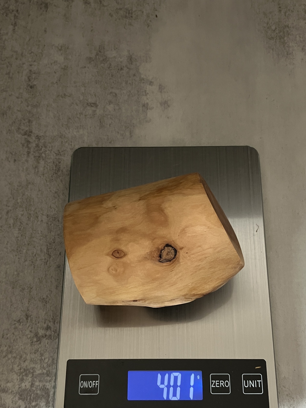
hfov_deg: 36.0
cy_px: 280
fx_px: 471
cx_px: 157
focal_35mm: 40
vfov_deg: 45.9
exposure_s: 1/60
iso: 200
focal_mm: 3.99
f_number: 1.8
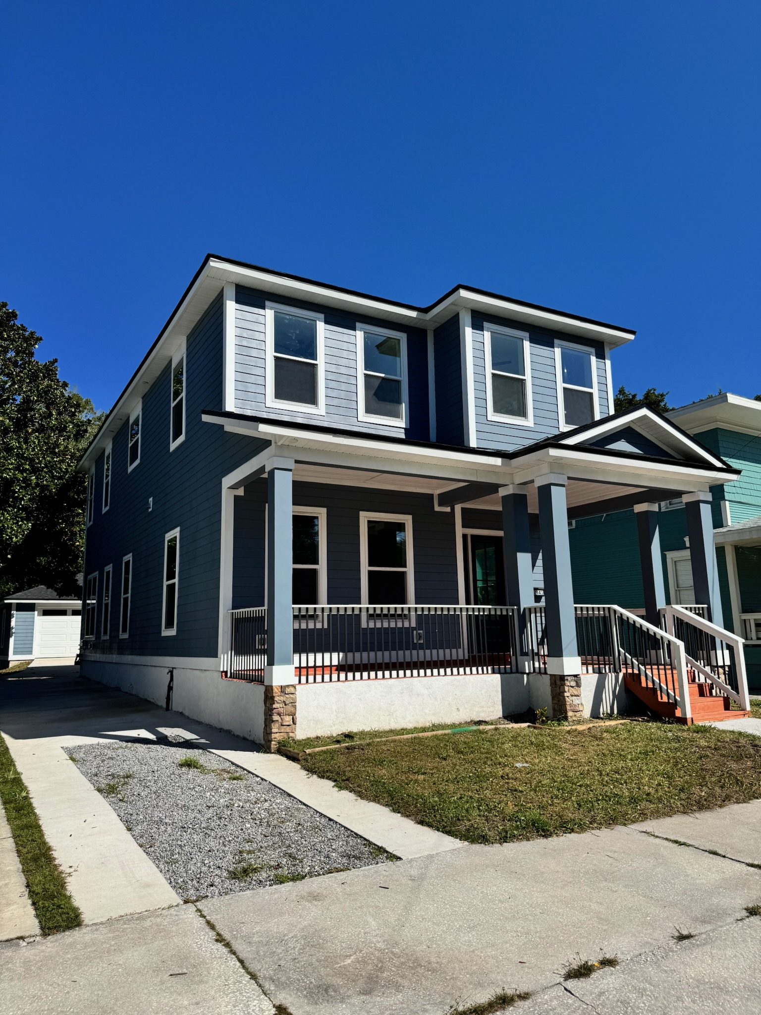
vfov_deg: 71.6
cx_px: 380
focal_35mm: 24
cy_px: 508
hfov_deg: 56.8
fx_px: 703
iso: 80
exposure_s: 1/7092
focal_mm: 6.76
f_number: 1.78
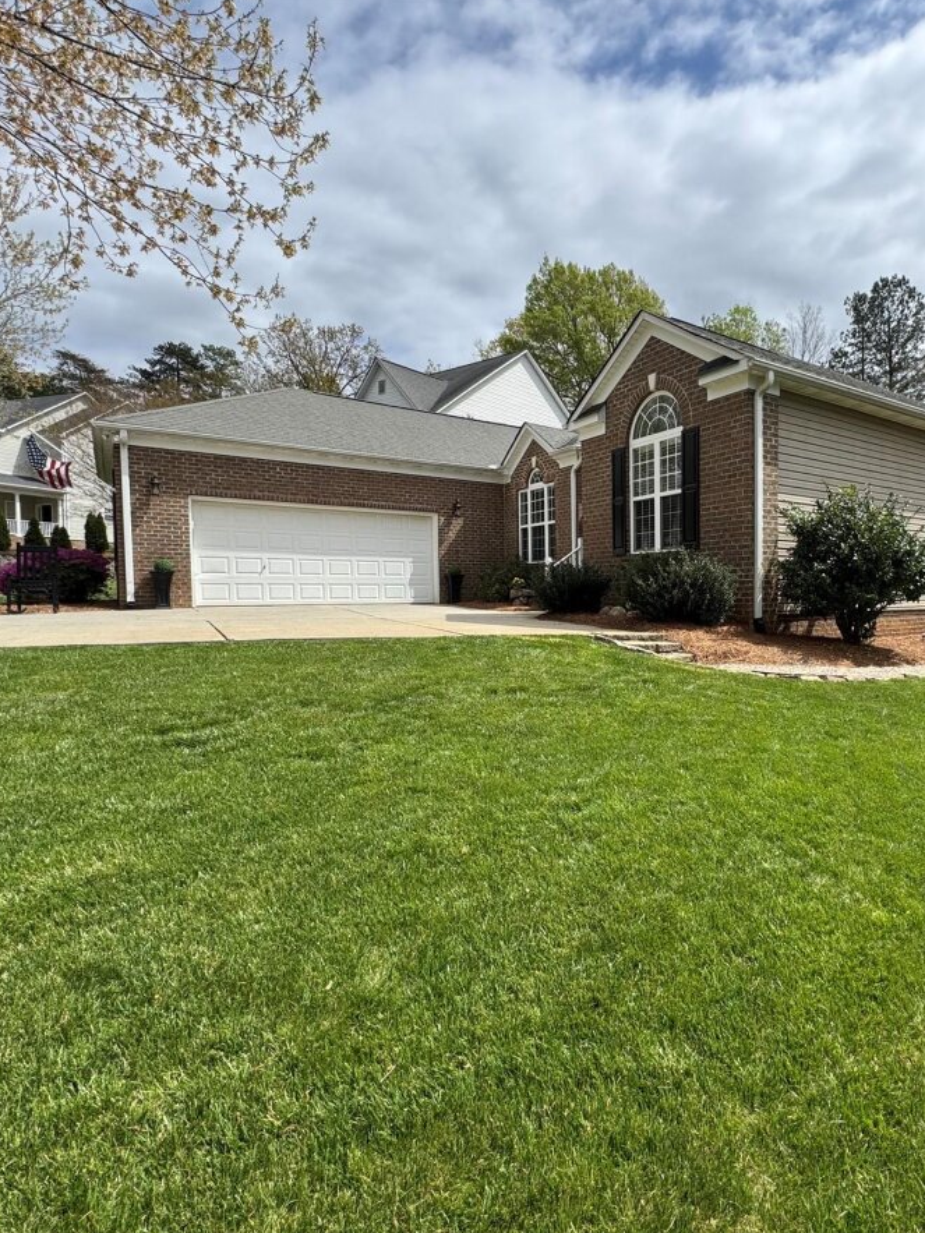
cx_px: 649
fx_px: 677
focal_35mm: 19
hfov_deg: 66.0
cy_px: 621
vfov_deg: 84.7
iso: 50
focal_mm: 2.22
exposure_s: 1/1567
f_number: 2.2
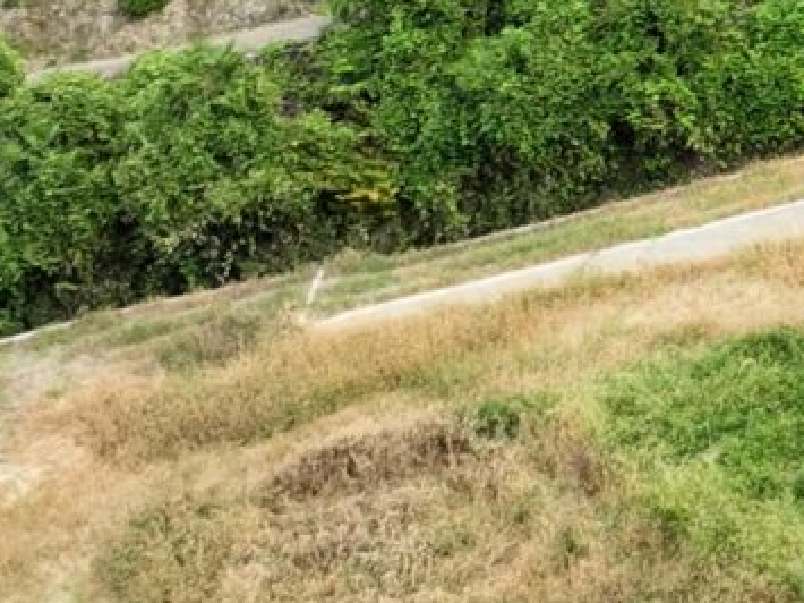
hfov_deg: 9.9
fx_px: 4017
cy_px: 141
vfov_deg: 8.6
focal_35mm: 173
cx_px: 1995
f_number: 2.8
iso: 140
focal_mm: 12.29
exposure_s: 1/800
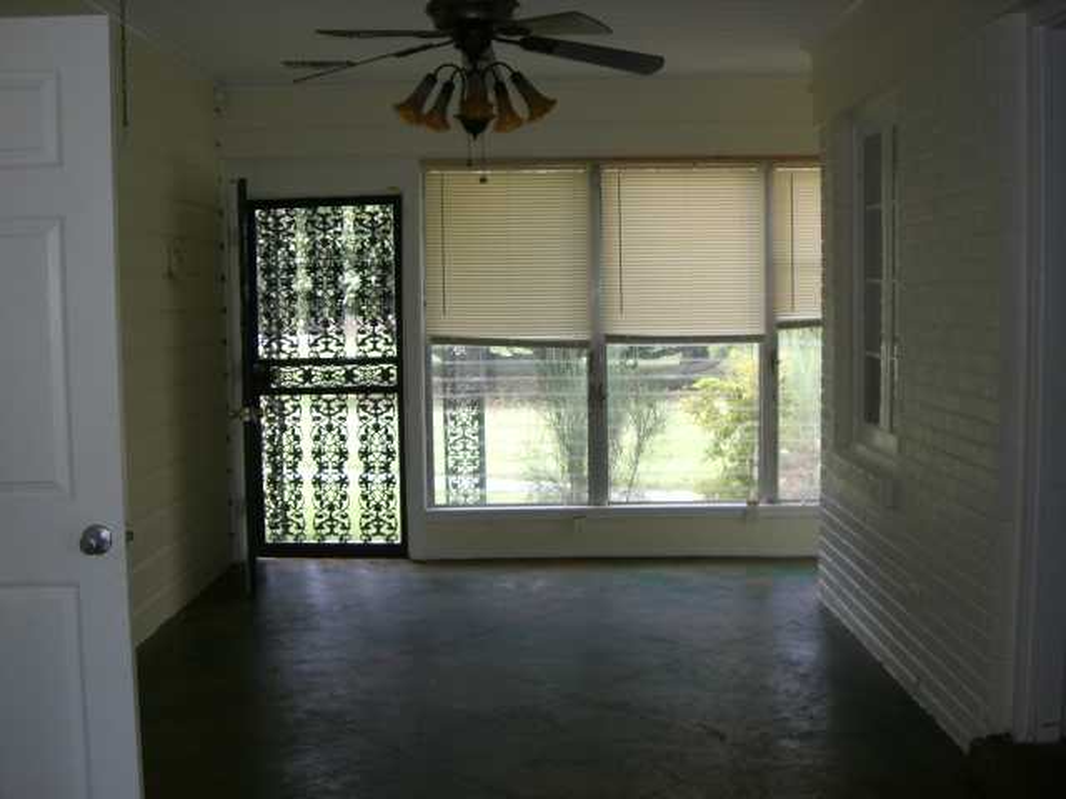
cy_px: 400
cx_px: 533
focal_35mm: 38
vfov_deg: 37.7
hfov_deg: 49.0
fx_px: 1170
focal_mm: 6.2
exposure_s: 1/80
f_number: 2.7
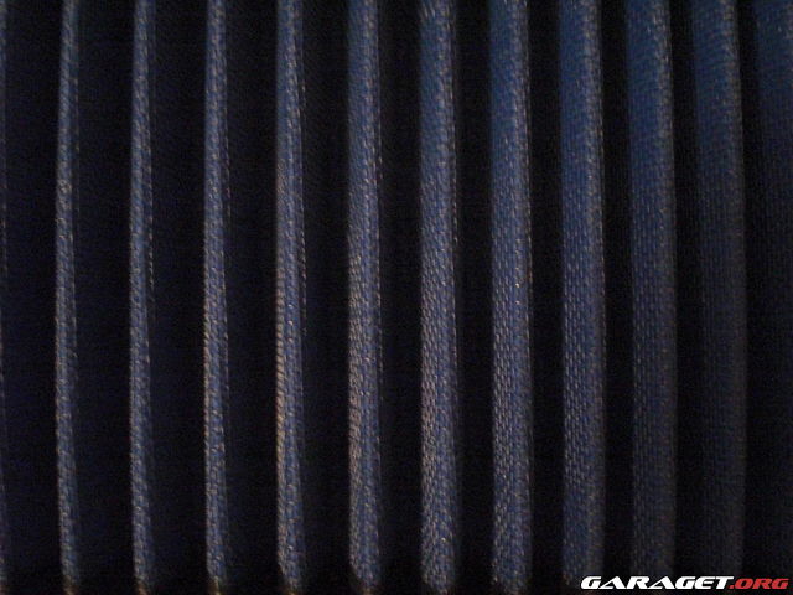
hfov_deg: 49.0
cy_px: 298
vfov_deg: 37.7
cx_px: 396
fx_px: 871
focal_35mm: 38
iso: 800
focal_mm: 6.3
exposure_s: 1/8
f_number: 3.1
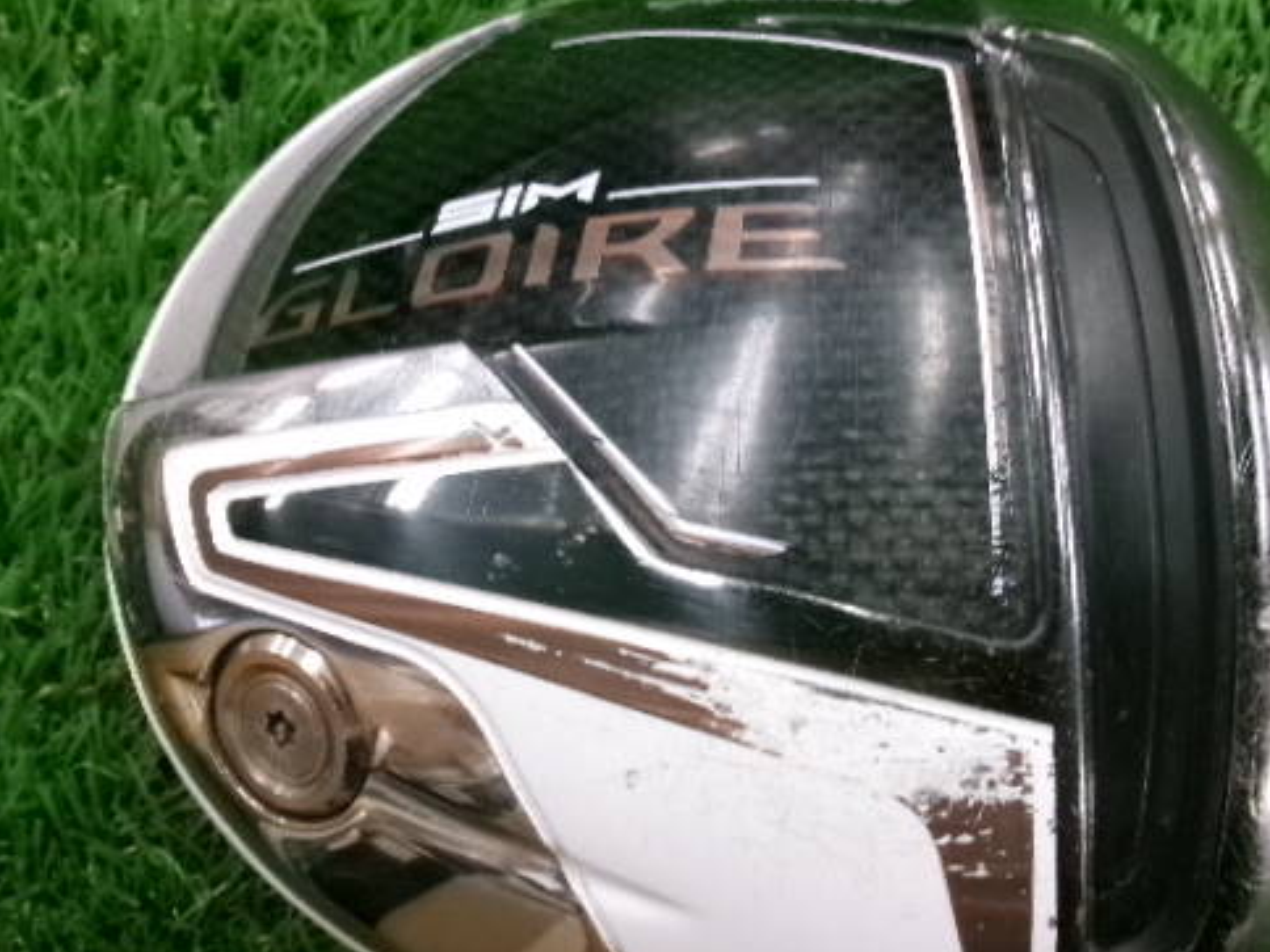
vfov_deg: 38.6
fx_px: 1357
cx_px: 732
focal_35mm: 37
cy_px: 543
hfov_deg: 50.0
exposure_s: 1/50
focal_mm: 5.1
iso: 800
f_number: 3.9
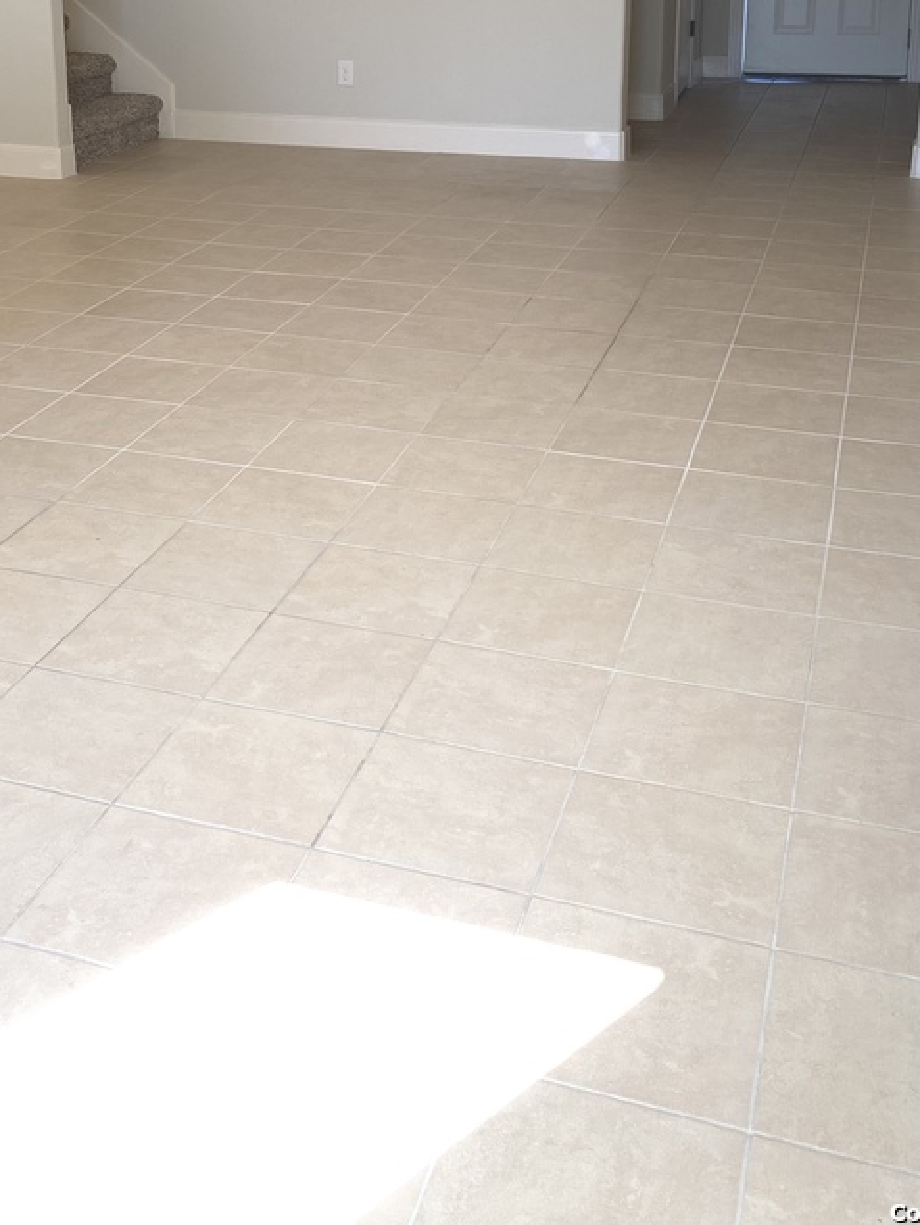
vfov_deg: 40.9
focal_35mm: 44
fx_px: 1558
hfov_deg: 32.6
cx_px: 315
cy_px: 223
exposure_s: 1/120
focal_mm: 4.25
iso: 32
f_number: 1.8
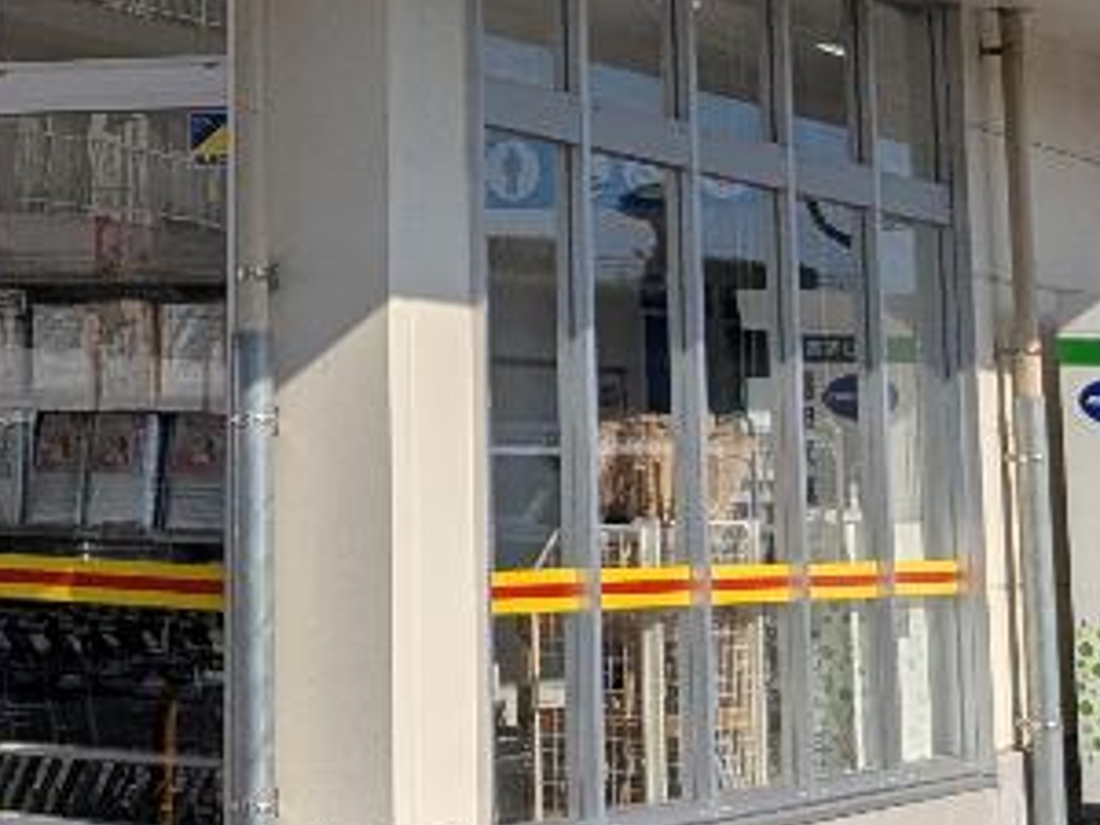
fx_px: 3432
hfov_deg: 17.5
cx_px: -132
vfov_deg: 12.9
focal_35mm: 108
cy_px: -436
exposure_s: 1/7812
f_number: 1.73
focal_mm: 4.38
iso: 67
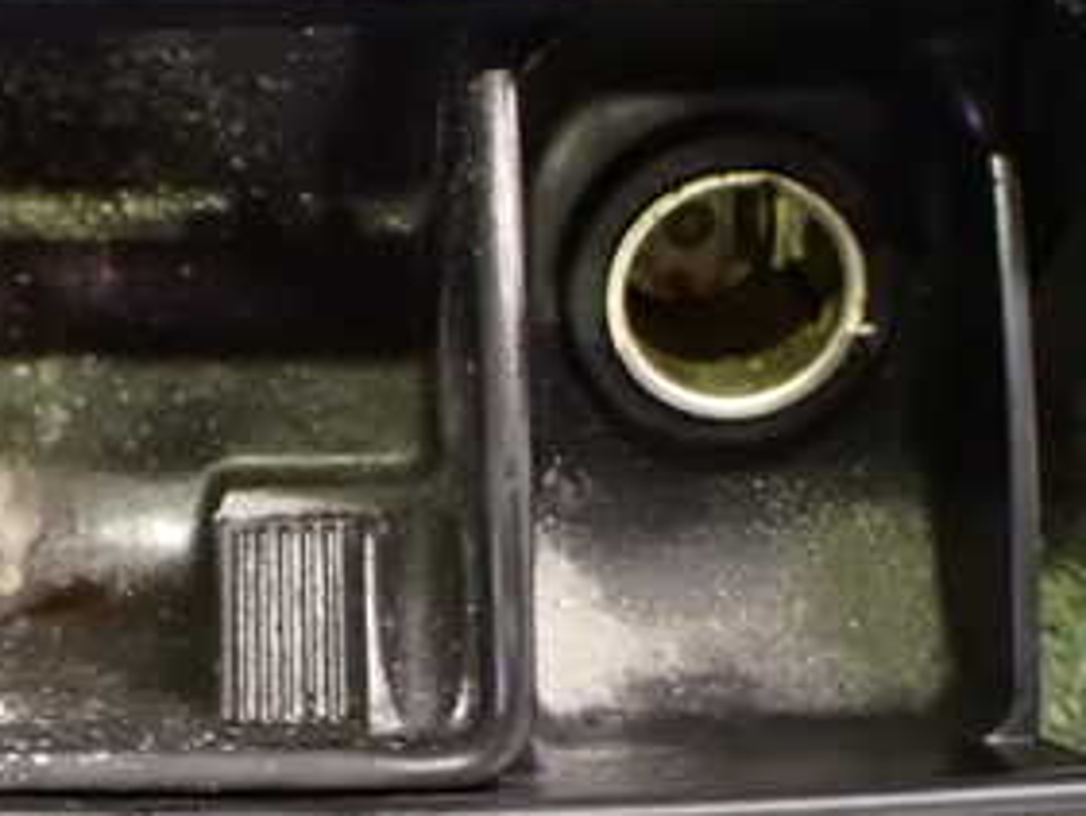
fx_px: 2009
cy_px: 445
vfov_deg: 22.9
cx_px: 329
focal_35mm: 64
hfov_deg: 29.9
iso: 1600
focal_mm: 5.4
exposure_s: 1/30
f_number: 2.3
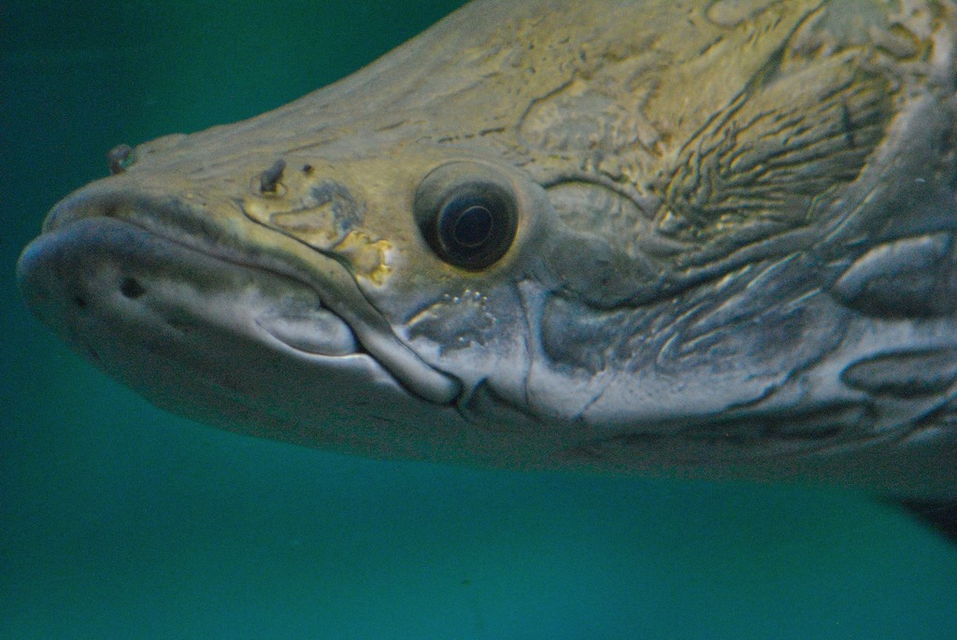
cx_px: 478
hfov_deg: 4.6
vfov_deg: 3.1
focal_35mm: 450
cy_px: 320
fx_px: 11974
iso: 1600
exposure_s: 1/60
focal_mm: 300
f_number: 5.6
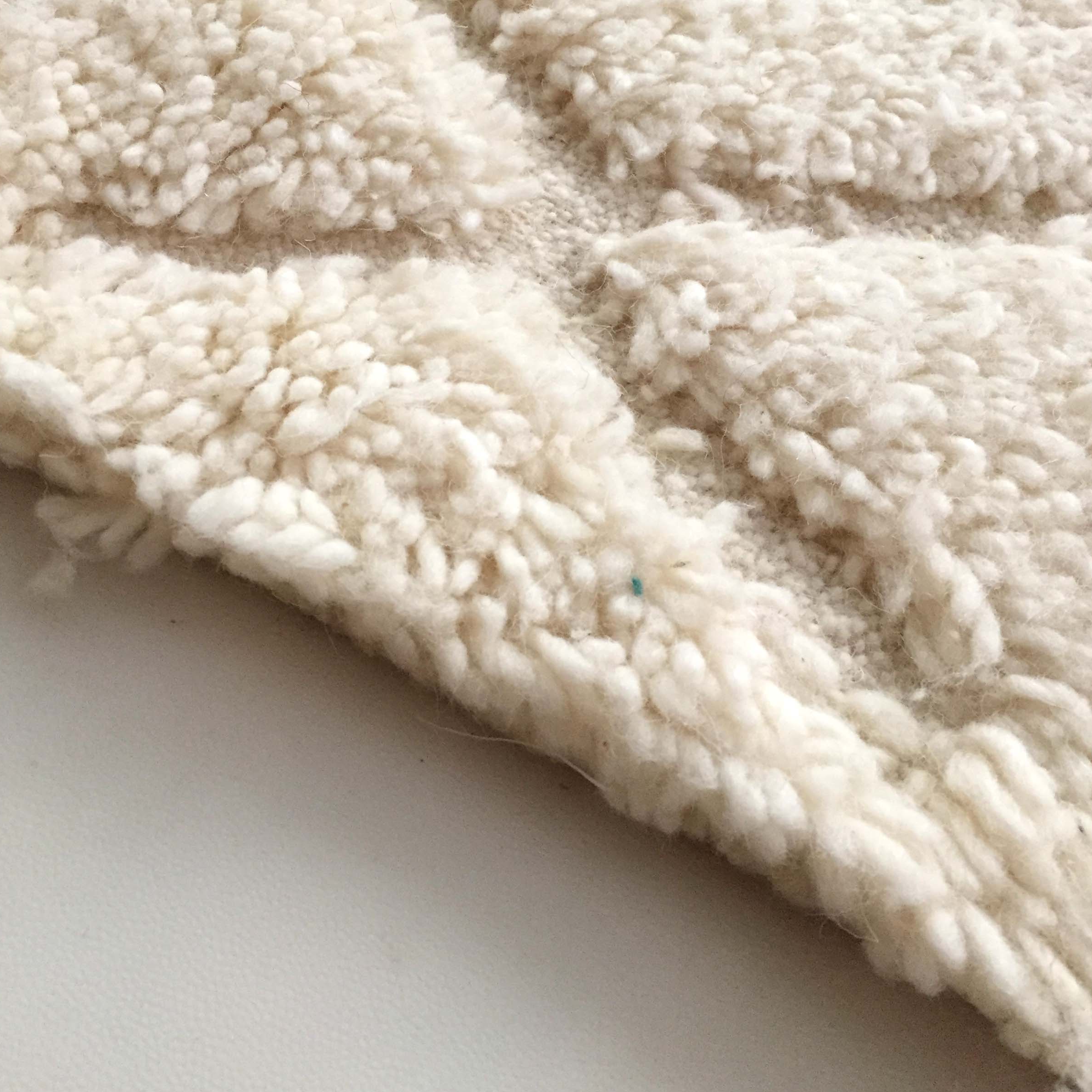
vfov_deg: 46.9
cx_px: 554
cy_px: 431
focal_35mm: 35
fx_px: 1249
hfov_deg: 47.2
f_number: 2.2
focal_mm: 4.15
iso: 200
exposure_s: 1/33
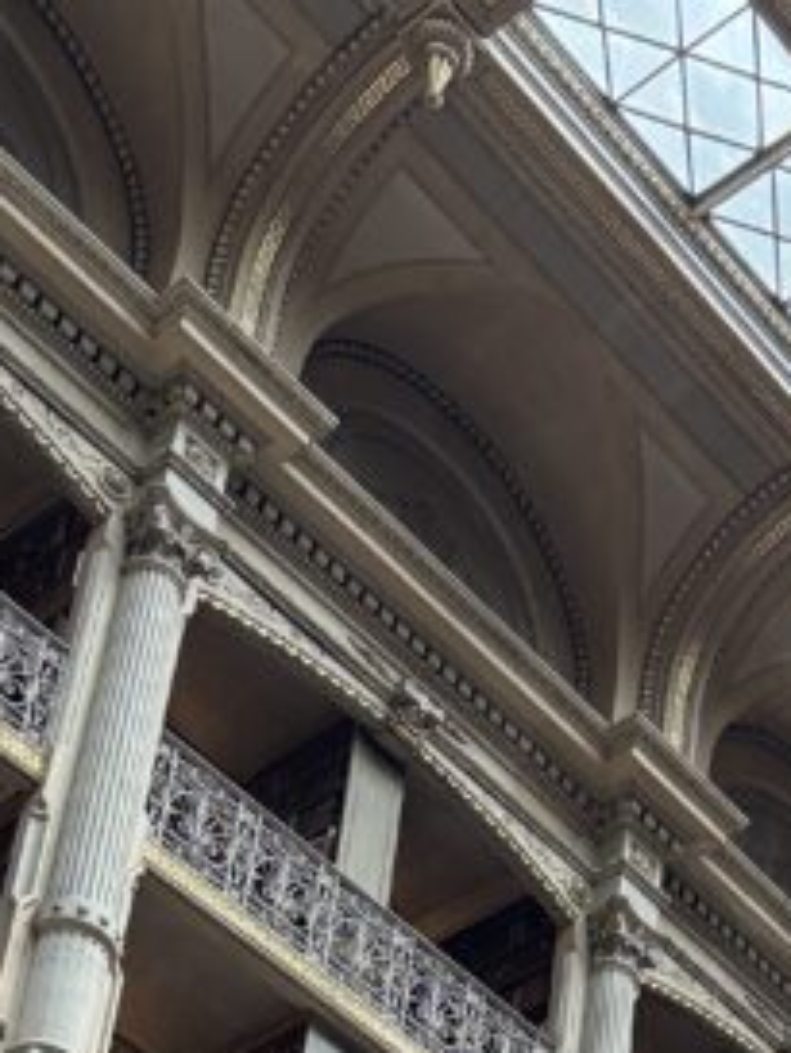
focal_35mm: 90
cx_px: 968
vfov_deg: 18.7
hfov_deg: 15.8
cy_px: 1666
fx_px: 2740
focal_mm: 6.76
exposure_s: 1/120
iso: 320
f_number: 1.78
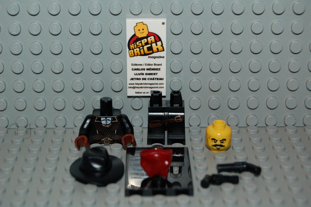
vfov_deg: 16.5
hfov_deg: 24.6
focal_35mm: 82
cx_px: 156
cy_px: 104
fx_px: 712
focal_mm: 55
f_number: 5.6
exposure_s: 1/60
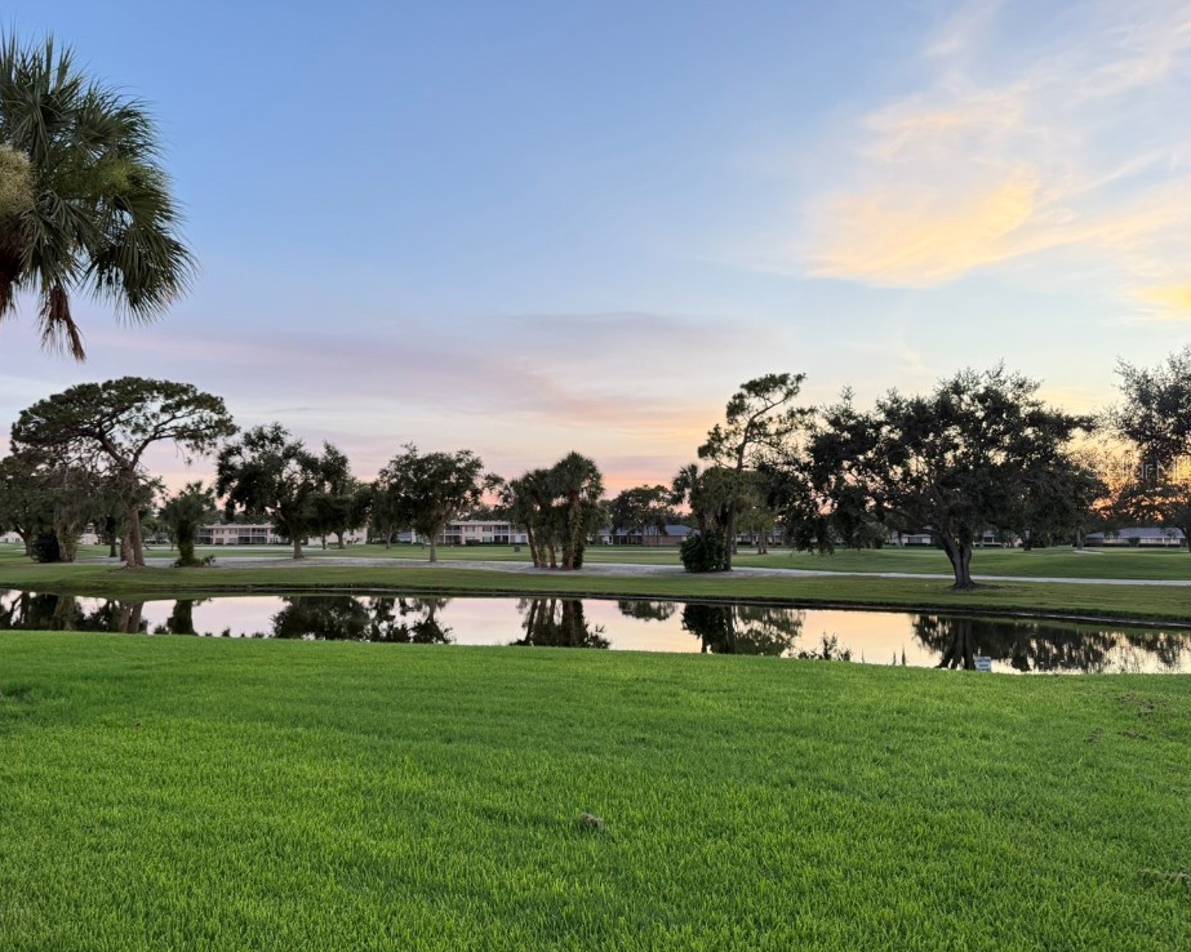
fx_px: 916
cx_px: 546
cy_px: 468
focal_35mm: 26
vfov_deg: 54.9
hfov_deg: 65.9
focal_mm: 6.76
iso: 200
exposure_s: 1/101
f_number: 1.78
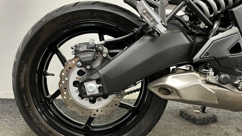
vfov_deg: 40.2
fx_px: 186
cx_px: 122
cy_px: 73
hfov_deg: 66.0
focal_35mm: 29
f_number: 1.6
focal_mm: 5.1
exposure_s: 1/33
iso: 400
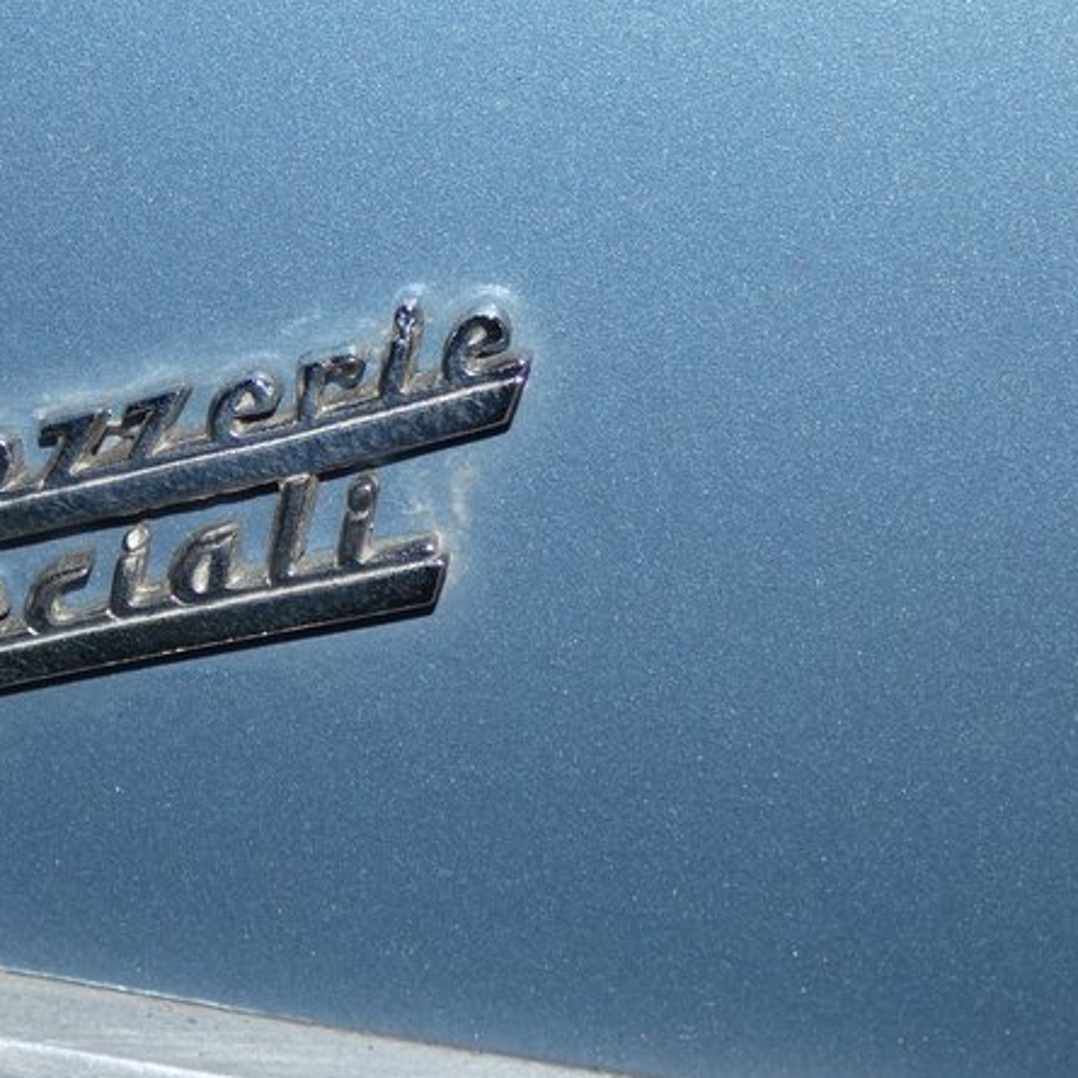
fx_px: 6095
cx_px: 5
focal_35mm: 173
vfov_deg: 10.1
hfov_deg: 10.0
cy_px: 453
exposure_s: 1/60
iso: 80
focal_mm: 15.2
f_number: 4.6
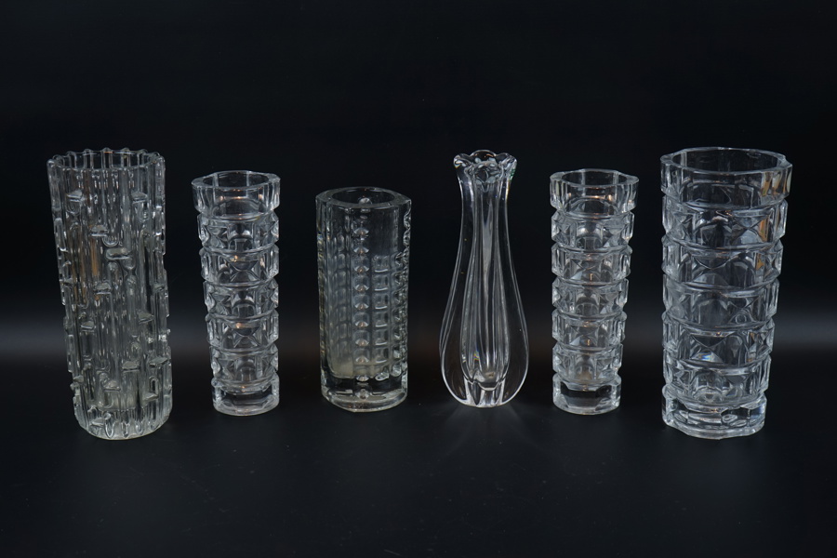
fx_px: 1302
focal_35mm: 56
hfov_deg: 35.6
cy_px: 279
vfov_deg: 24.2
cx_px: 418
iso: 100
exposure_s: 1/60
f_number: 5.6
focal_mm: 56
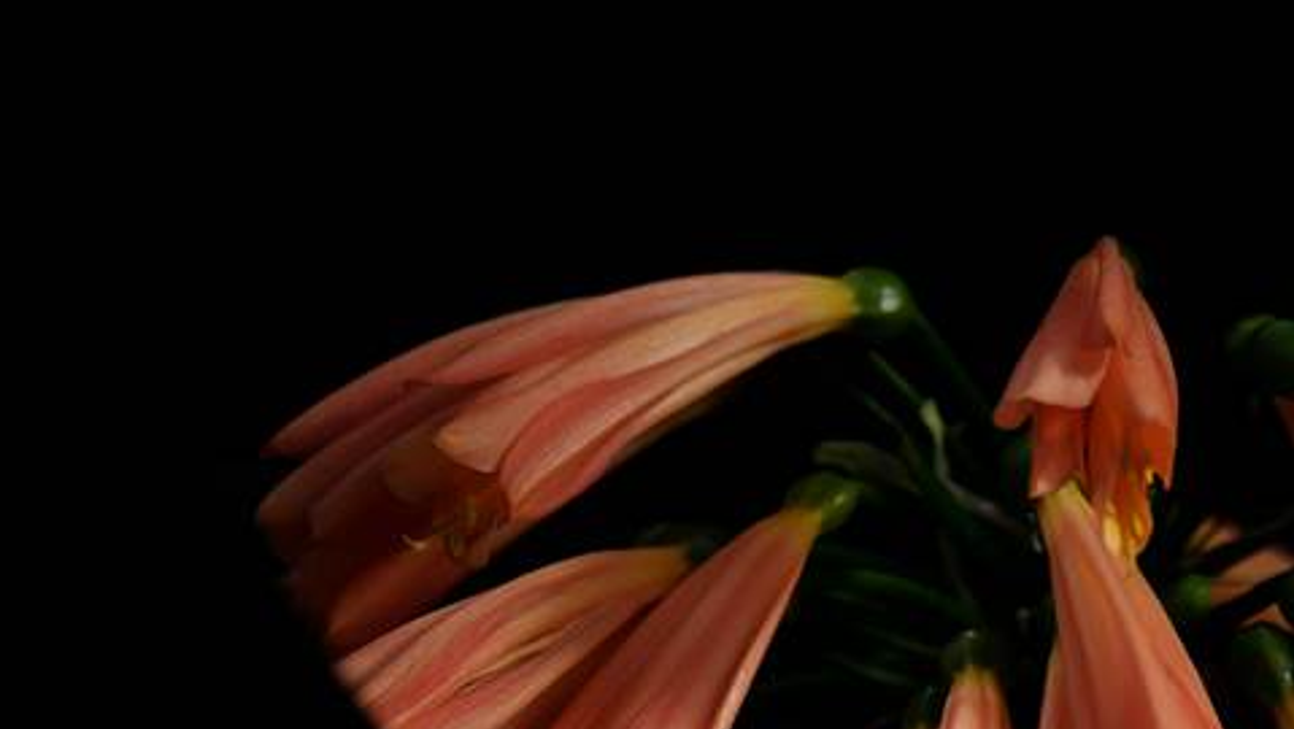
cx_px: 951
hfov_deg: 4.2
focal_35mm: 515
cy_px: 724
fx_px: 17679
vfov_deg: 2.4
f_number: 5.6
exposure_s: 1/500
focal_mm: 230
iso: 400
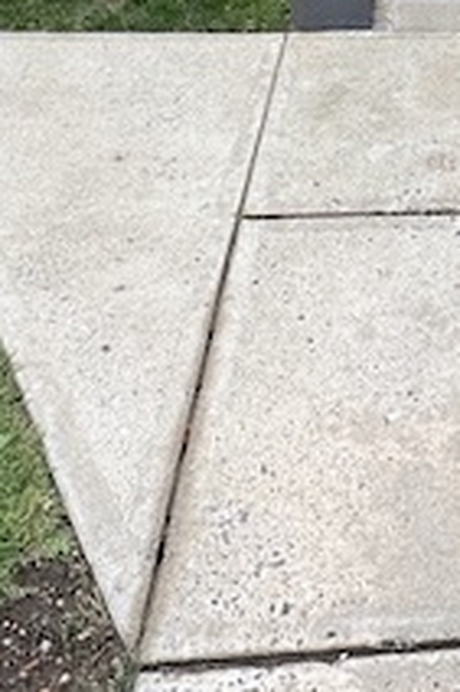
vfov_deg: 32.0
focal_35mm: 51
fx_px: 979
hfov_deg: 24.6
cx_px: 506
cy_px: -147
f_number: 1.8
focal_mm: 1.57
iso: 32
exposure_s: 1/99
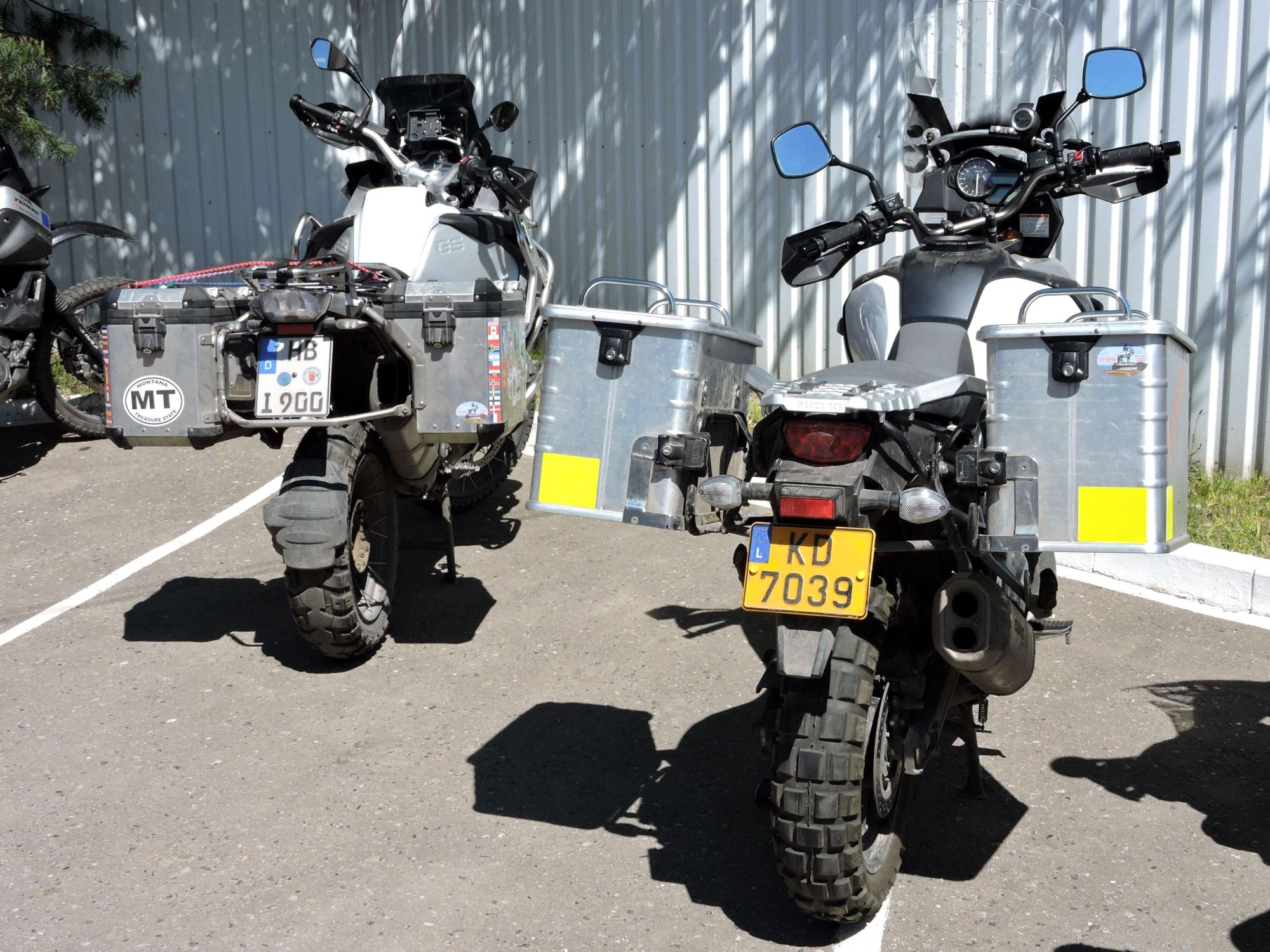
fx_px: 1651
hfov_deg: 42.1
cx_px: 635
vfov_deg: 32.2
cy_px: 476
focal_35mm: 45
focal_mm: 8.1
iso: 100
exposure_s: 1/800
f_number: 4
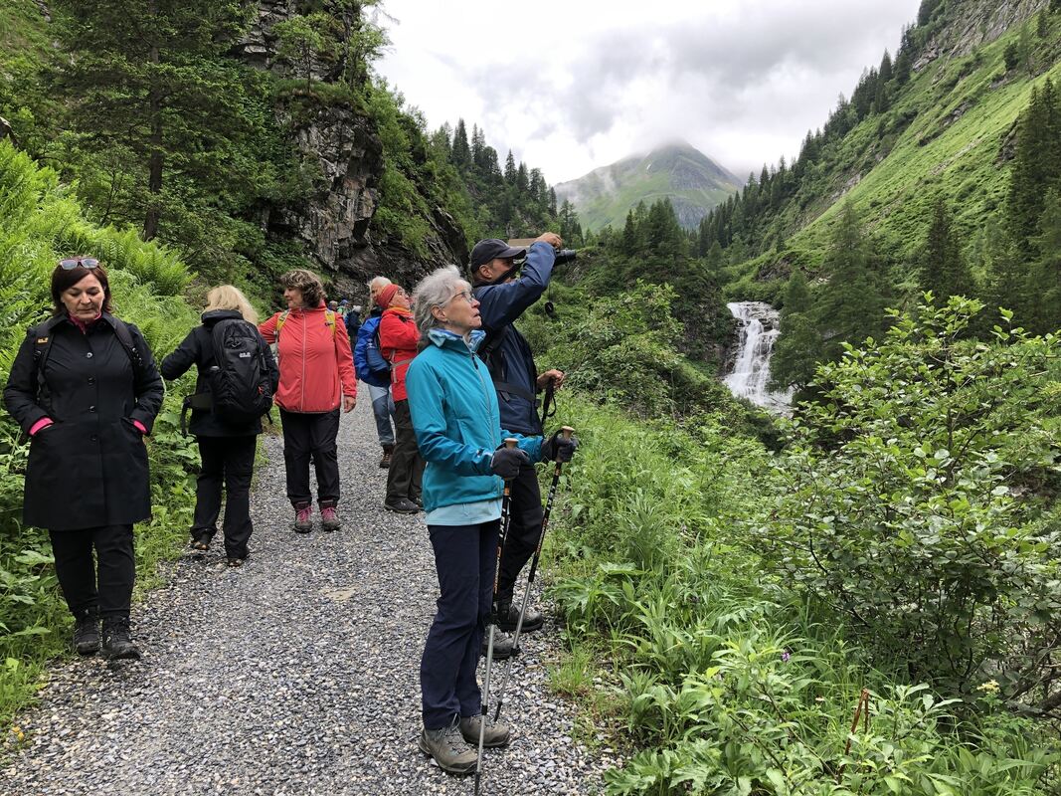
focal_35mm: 28
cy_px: 398
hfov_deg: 63.4
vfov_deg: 49.7
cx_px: 530
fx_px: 858
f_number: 1.8
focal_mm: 3.99
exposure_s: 1/120
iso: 25
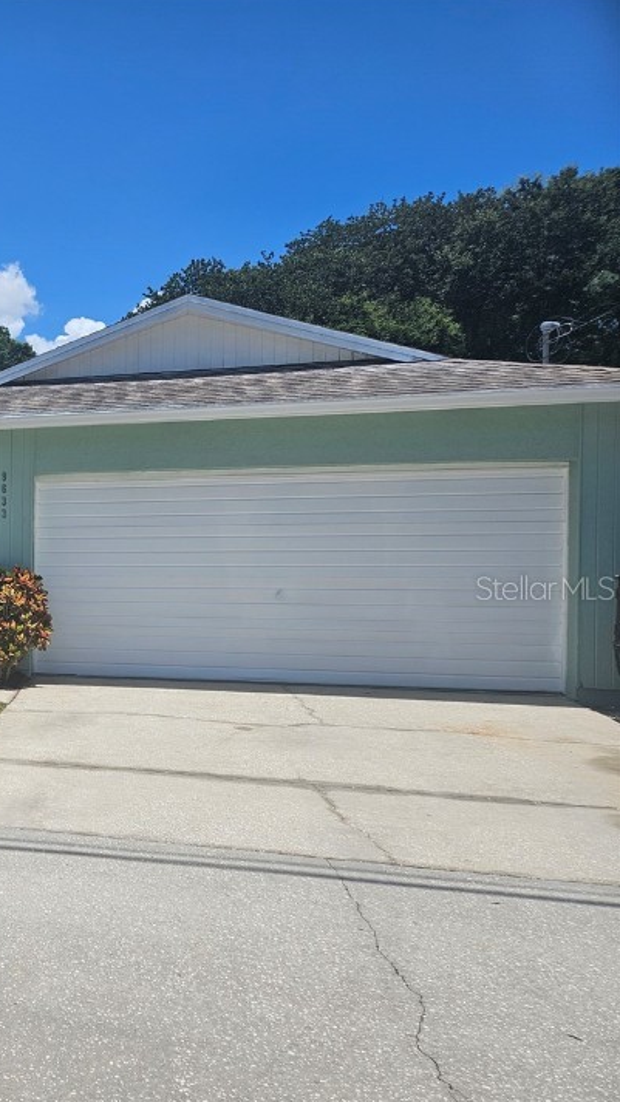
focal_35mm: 36
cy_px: 587
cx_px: -170
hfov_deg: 27.7
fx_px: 1052
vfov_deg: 55.2
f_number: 1.8
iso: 25
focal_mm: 5.4
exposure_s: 1/3177
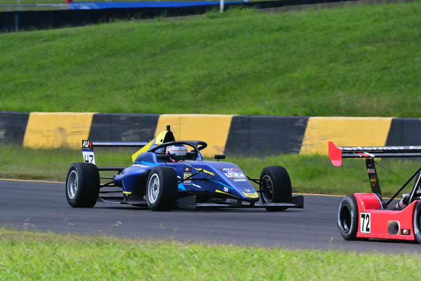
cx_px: 210
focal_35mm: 495
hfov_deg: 4.2
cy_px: 140
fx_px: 5791
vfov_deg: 2.8
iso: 640
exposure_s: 1/640
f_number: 11
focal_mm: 330
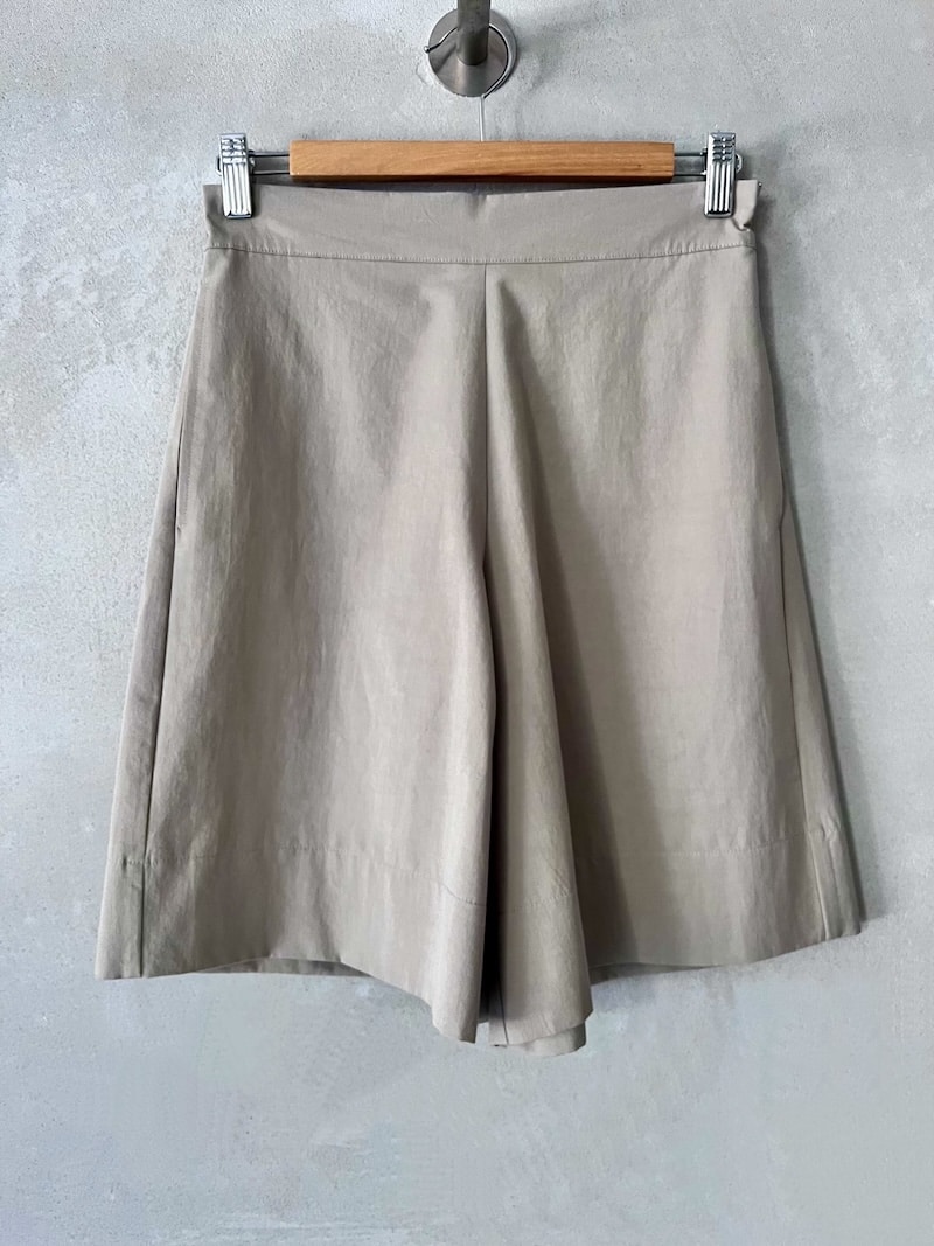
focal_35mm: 26
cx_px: 467
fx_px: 936
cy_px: 623
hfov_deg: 53.1
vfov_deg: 67.3
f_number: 1.6
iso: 125
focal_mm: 5.1
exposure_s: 1/69
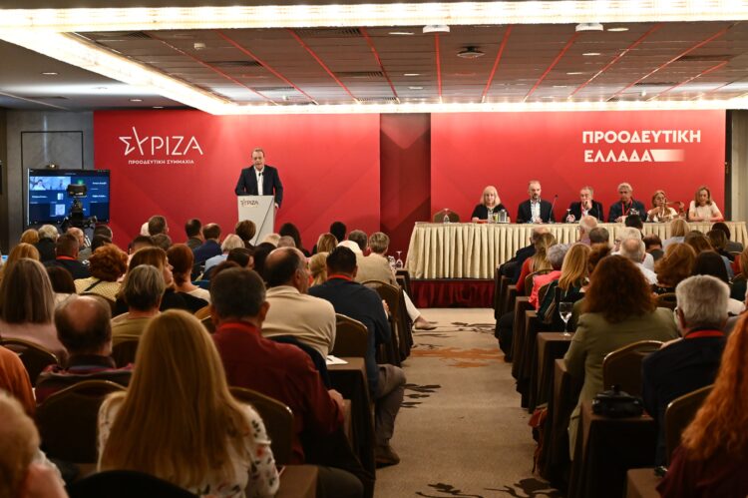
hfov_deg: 35.1
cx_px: 374
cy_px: 249
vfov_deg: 23.7
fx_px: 1184
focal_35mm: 57
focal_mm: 57
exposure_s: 1/250
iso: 5600
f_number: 5.6
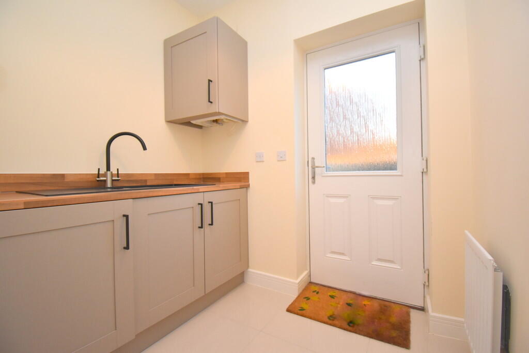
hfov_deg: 100.4
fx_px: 220
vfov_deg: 77.3
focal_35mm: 15
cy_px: 176
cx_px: 264
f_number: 4.5
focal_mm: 10
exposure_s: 1/125
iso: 900
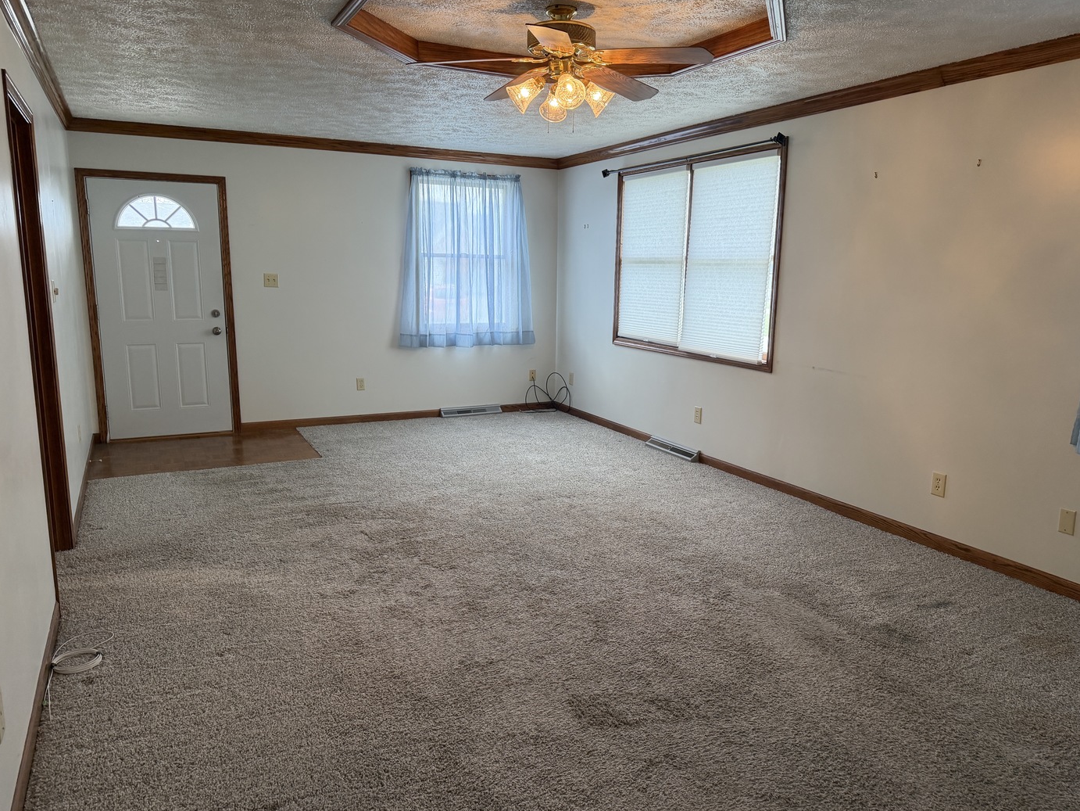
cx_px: 556
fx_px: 780
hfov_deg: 69.4
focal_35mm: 25
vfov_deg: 54.9
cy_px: 403
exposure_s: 1/151
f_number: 1.78
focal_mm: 6.76
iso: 200
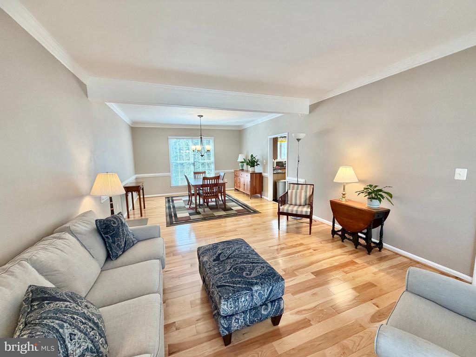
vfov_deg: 85.7
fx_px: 193
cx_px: 238
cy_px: 178
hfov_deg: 102.1
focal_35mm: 14
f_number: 2.2
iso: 250
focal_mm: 2.22
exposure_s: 1/120
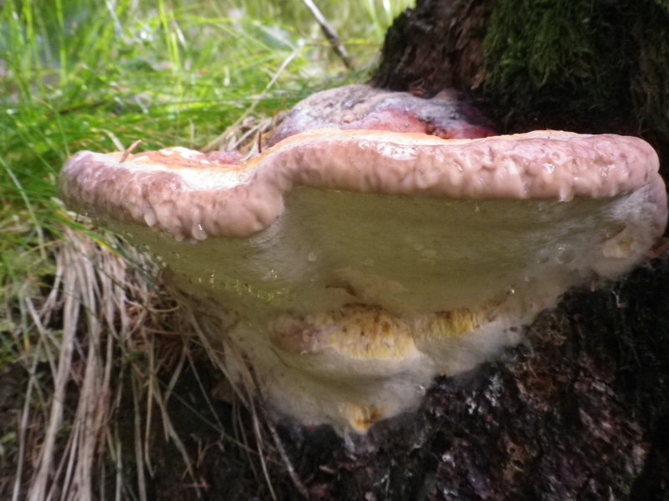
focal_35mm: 35
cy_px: 250
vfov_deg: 40.7
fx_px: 676
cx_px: 334
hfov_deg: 52.6
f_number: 3.9
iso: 800
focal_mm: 6.36
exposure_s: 1/100
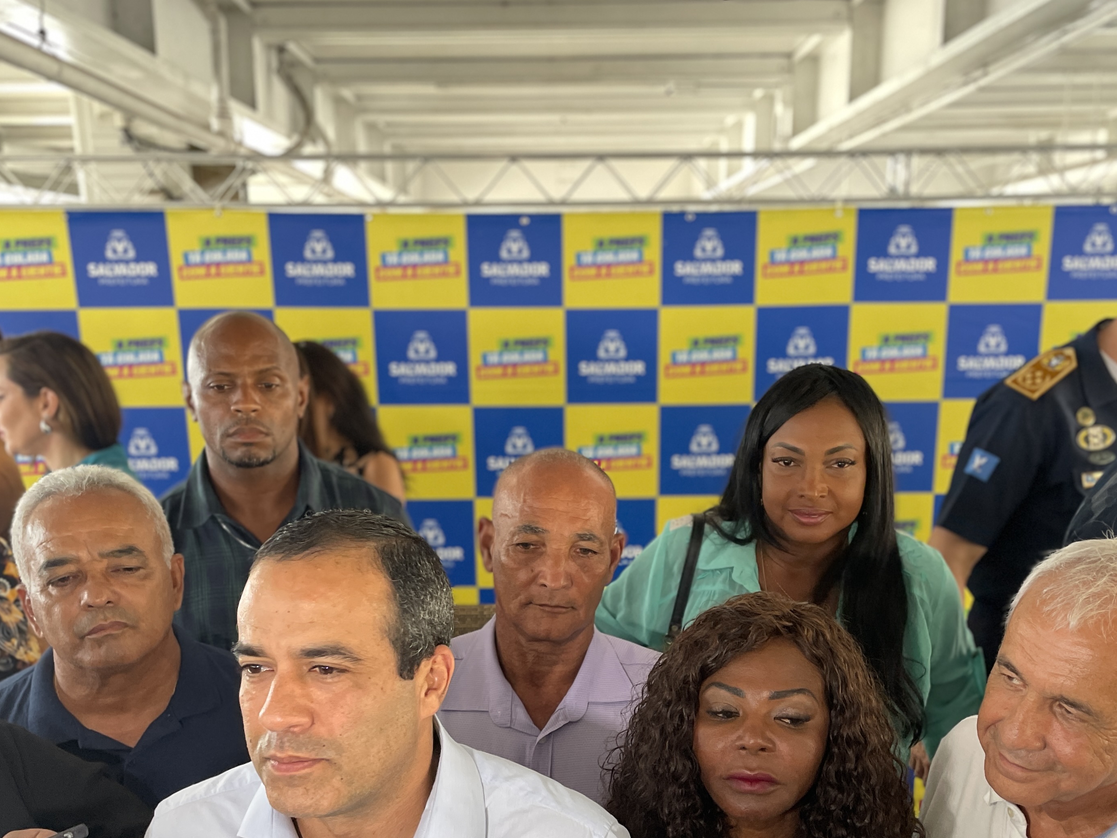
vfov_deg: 37.0
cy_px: 610
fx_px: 1226
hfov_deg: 49.0
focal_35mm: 38
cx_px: 568
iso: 200
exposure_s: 1/60
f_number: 1.6
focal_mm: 4.2
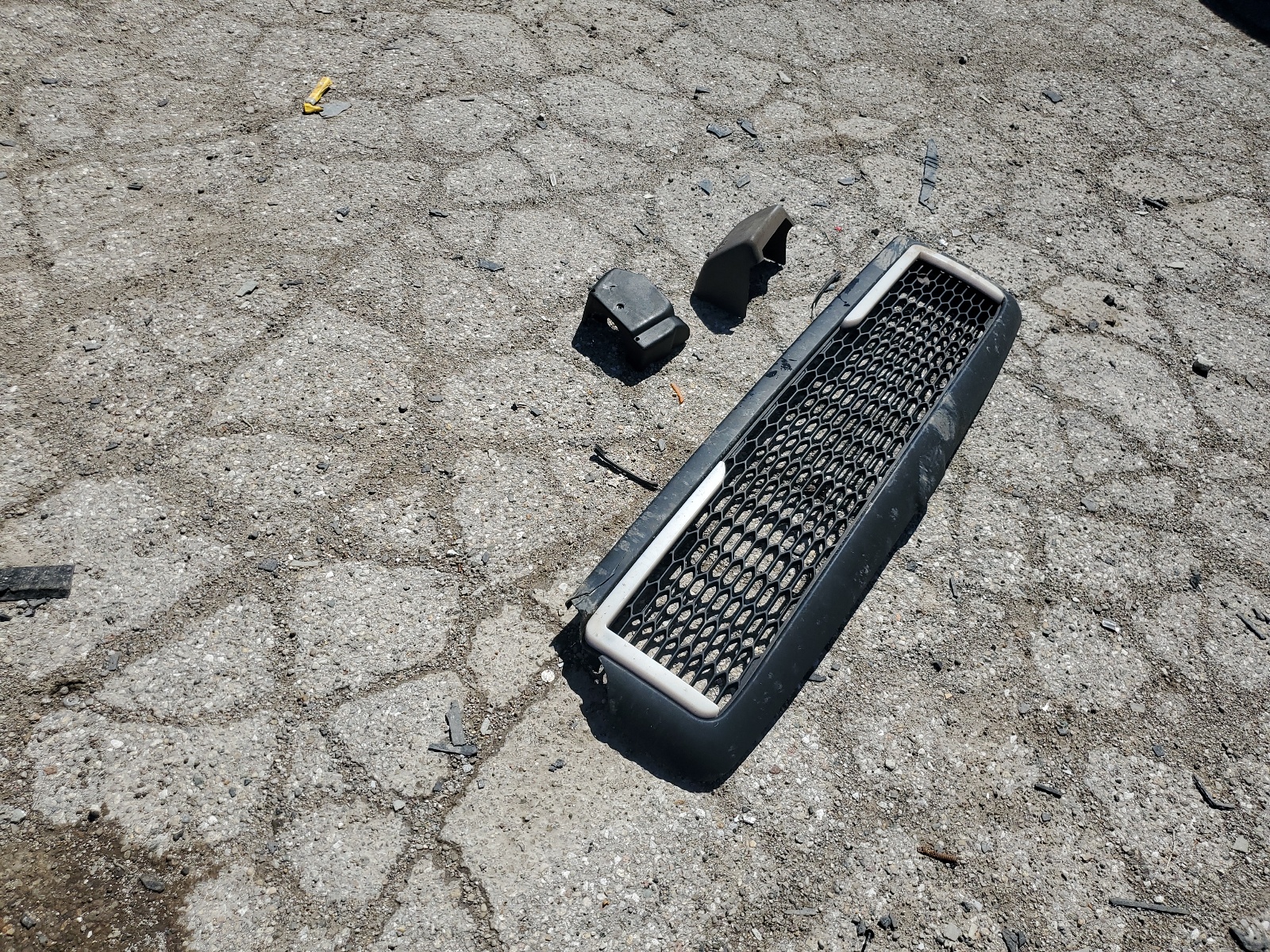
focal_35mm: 26
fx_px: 954
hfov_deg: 67.3
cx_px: 635
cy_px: 476
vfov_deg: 53.1
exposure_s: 1/5000
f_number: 1.5
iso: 50
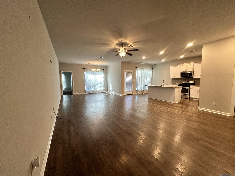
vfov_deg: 85.7
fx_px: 95
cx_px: 118
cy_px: 88
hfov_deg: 102.1
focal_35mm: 14
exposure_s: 1/60
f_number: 2.2
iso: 160
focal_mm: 2.22
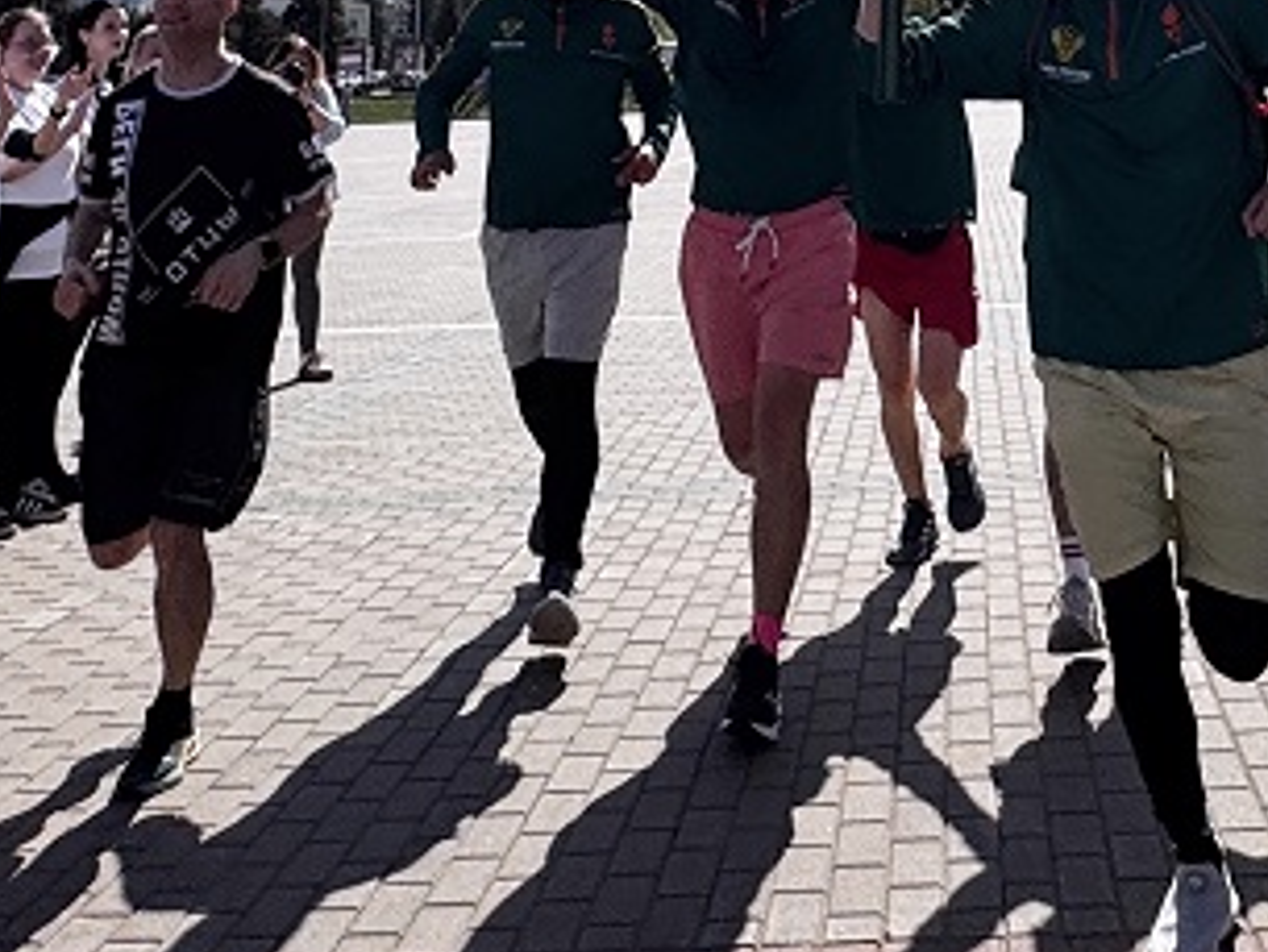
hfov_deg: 36.2
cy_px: -484
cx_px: 906
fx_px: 1906
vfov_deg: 22.7
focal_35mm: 52
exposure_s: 1/3546
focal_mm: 2.22
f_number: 2.2
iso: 50
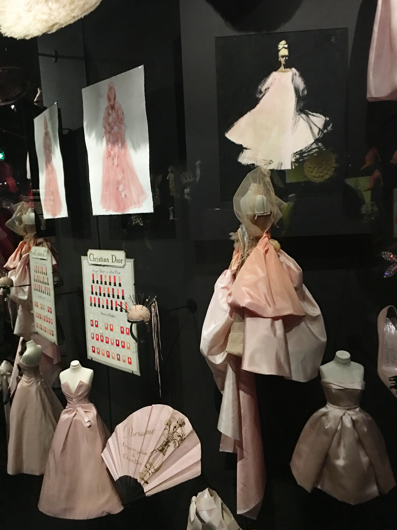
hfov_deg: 48.2
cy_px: 265
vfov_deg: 61.7
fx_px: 443
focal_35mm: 29
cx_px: 198
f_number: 2.2
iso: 160
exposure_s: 1/4
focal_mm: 4.15
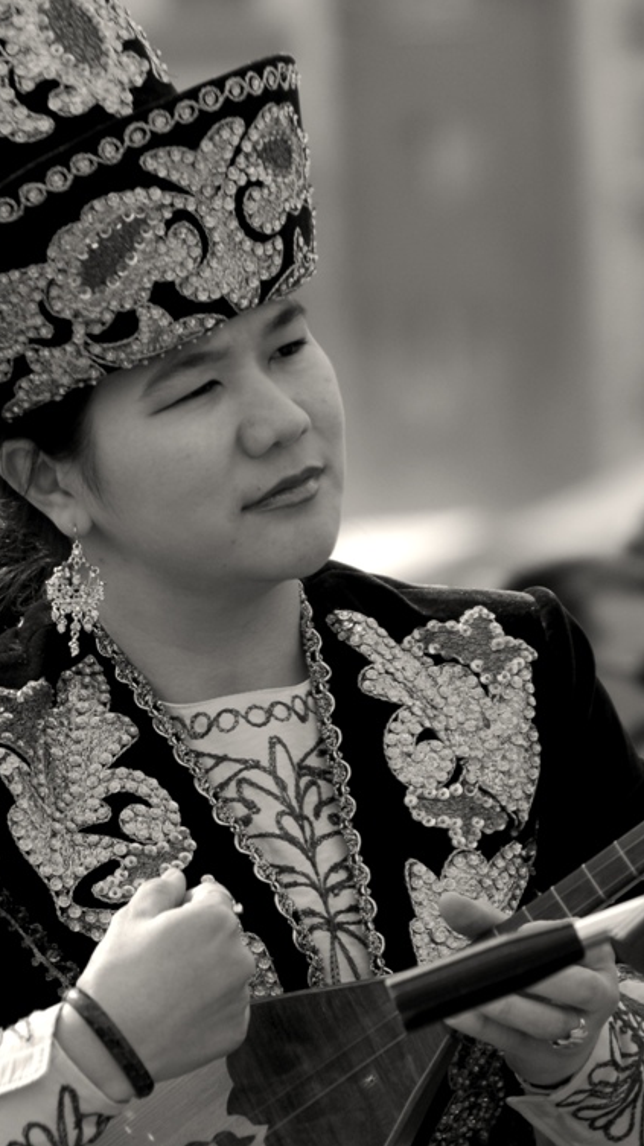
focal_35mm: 428
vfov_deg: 5.0
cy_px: 680
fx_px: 13006
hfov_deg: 2.8
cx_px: 362
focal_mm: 200
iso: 200
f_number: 5.6
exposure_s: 1/500
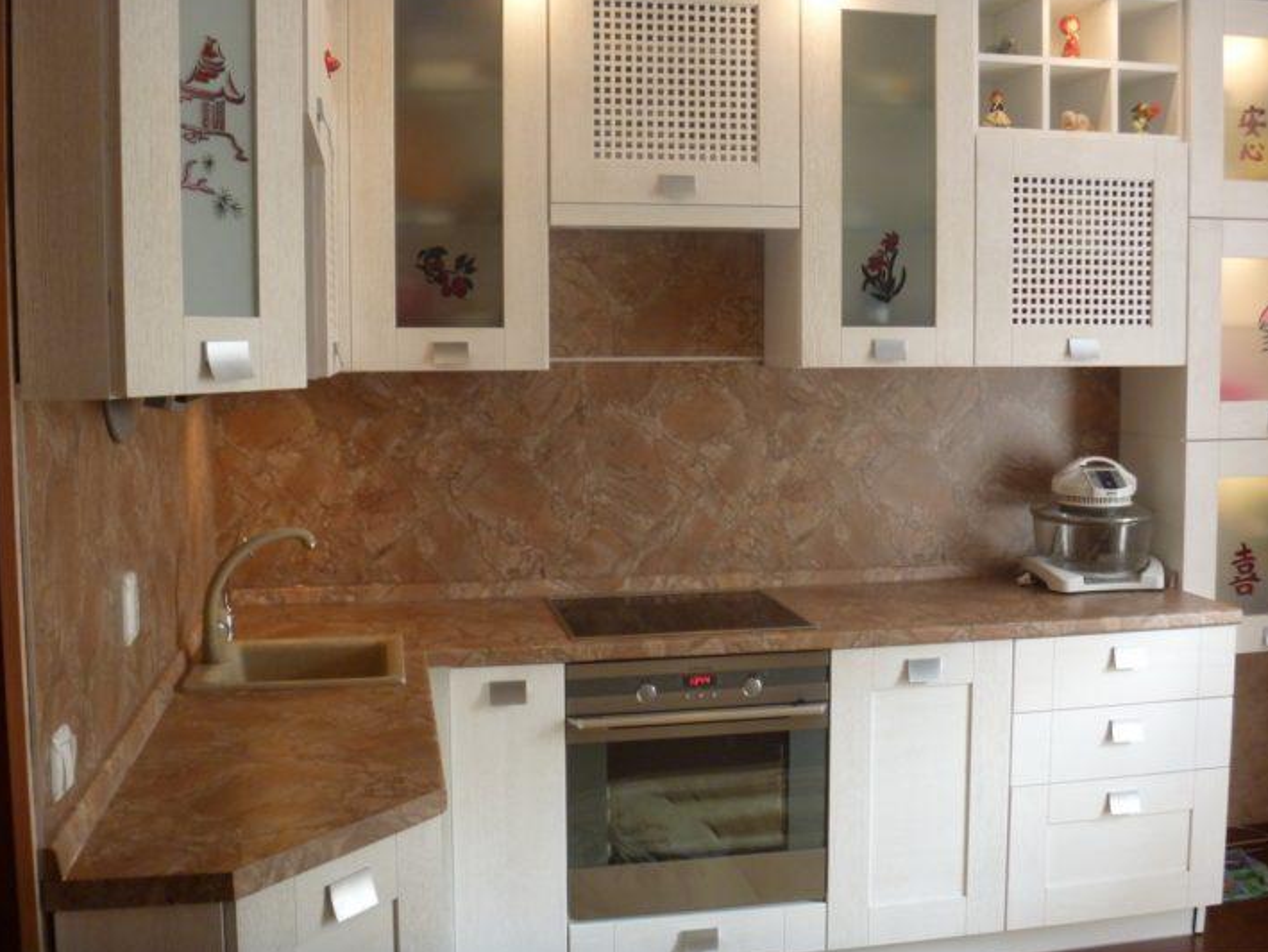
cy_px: 460
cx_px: 664
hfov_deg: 50.1
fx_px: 1356
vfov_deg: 38.7
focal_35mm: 37
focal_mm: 6.3
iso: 250
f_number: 3.5
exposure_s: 1/30
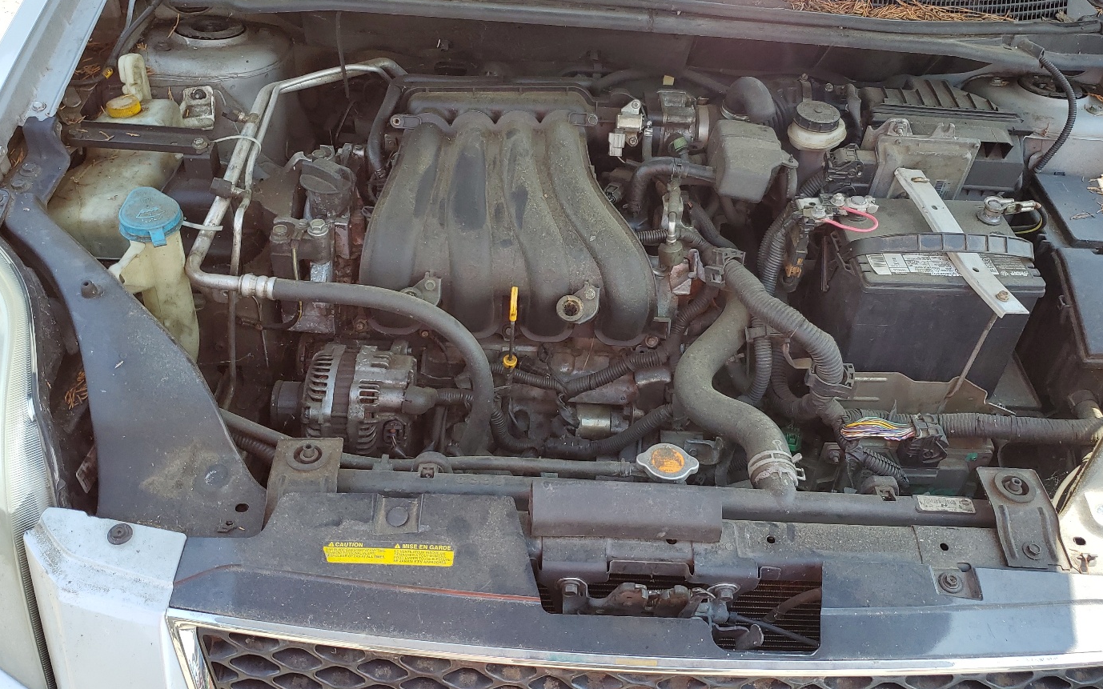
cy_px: 306
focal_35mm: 32
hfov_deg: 59.6
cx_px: 600
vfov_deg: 39.4
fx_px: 962
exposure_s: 1/588
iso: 50
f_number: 1.5
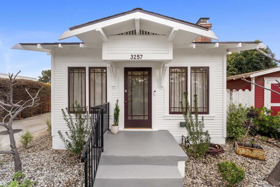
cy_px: 94
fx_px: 124
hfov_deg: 96.7
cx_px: 140
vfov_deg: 73.8
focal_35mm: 16
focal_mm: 16
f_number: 8
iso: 500
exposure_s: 1/250
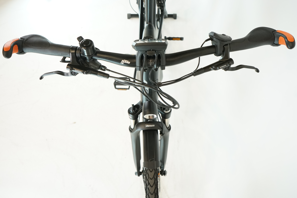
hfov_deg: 63.7
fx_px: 239
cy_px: 99
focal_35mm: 29
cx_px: 150
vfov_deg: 45.0
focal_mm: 28
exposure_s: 1/200
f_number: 6.3
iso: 2500
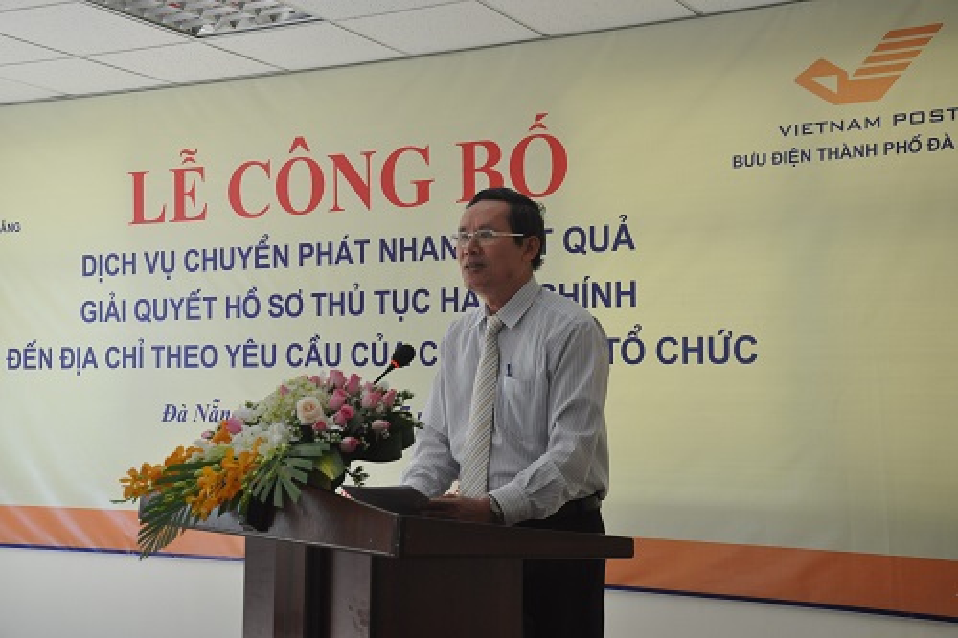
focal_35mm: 52
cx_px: 479
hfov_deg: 37.9
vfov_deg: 25.7
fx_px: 1397
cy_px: 319
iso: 800
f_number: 7.1
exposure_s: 1/200
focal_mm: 35
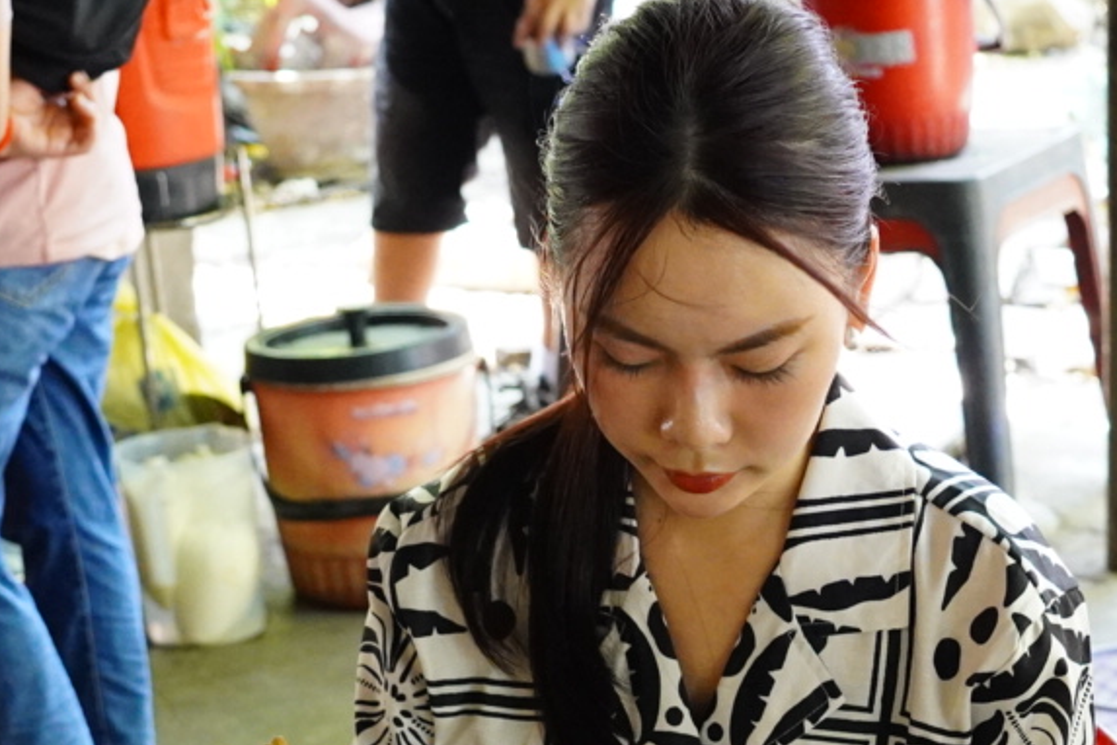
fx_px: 3062
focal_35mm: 99
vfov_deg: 13.2
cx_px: 797
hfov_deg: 20.6
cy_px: 1047
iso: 2500
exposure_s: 1/125
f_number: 2.8
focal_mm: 23.3
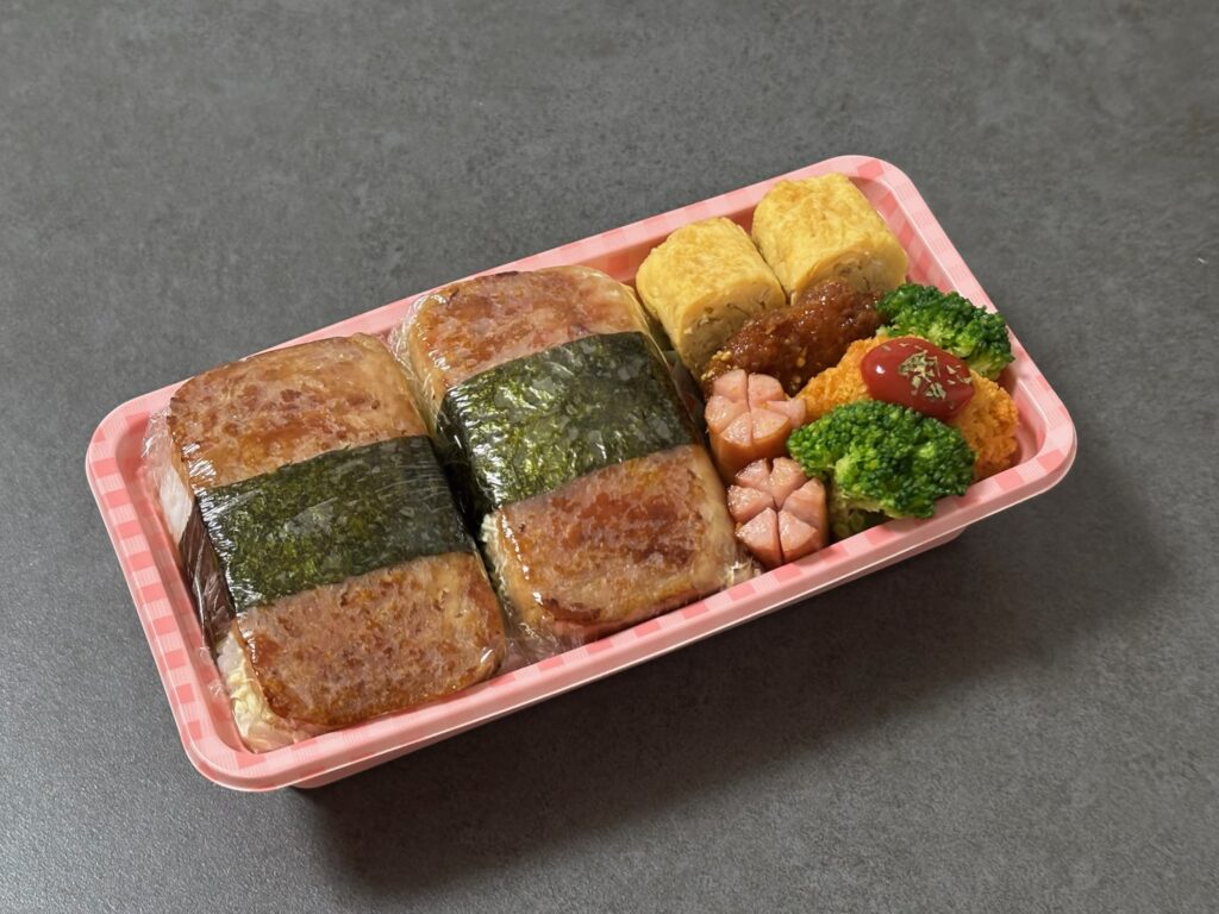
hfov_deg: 36.8
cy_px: 457
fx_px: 1831
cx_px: 610
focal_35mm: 52
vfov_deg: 28.0
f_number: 1.6
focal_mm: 5.96
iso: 250
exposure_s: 1/30
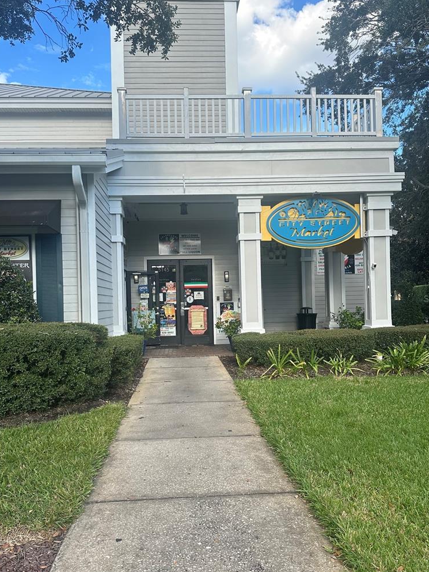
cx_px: 206
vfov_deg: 61.6
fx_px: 479
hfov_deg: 48.2
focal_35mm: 29
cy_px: 298
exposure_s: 1/797
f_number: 1.78
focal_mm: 6.86
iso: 80
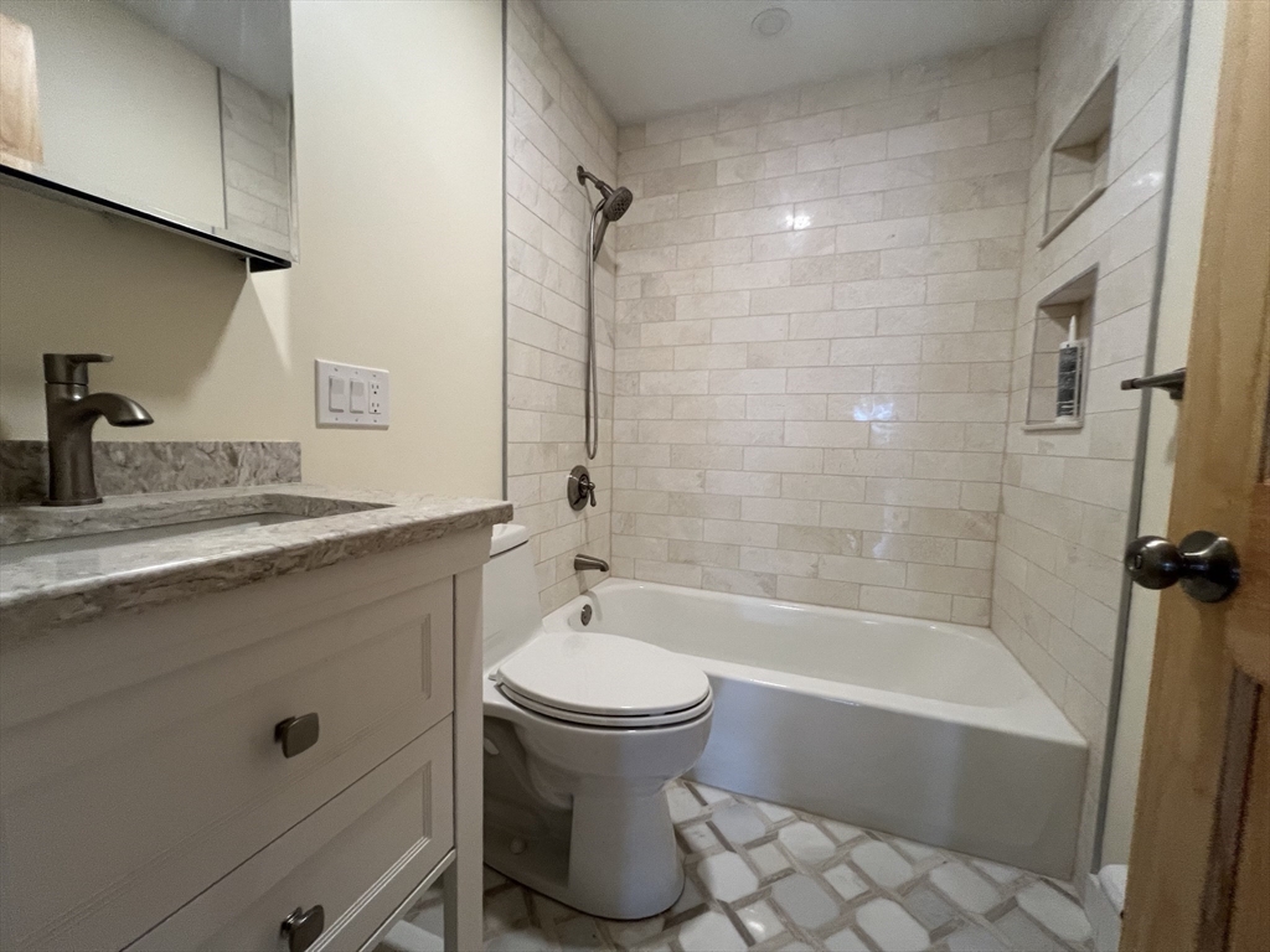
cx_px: 635
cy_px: 476
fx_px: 477
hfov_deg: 106.2
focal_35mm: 13
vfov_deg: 89.9
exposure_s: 1/120
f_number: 1.8
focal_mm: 1.57
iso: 200
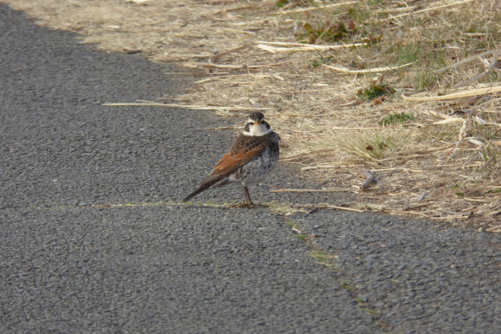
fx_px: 10452
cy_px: 180
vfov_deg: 1.8
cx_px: 251
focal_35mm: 751
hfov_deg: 2.7
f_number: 6.4
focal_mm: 129
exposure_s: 1/125
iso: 160
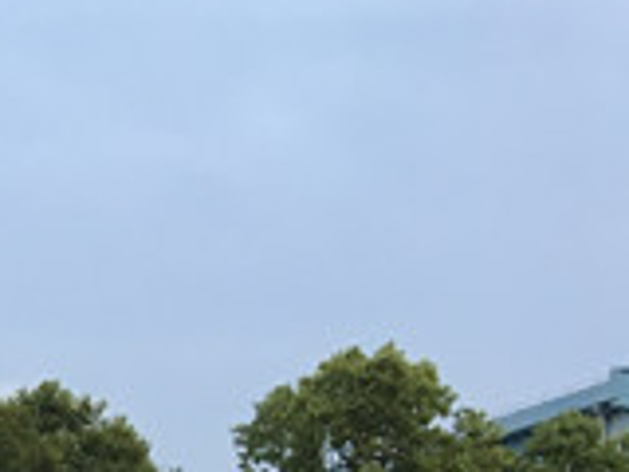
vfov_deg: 9.5
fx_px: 2635
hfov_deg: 11.5
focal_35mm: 145
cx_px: -841
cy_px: 968
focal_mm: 4.15
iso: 64
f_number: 2.2
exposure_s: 1/33
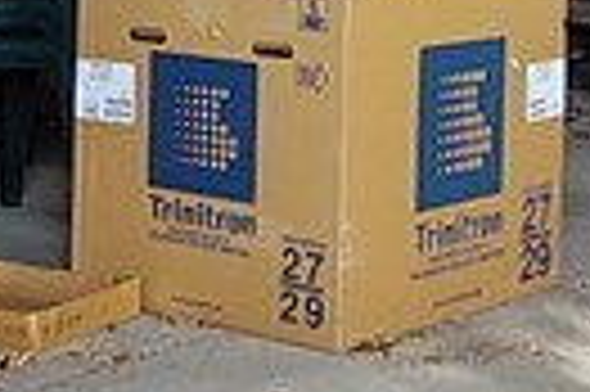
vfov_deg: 10.1
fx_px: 2128
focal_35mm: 130
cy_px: -248
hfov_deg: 15.7
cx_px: 117
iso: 162
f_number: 2.2
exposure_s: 1/120
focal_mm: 2.13
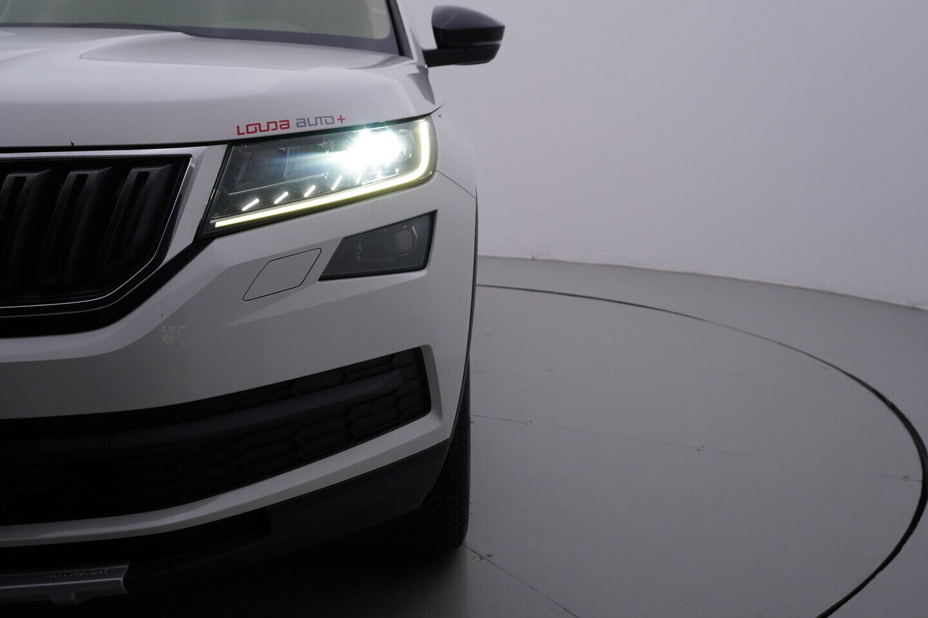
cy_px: 309
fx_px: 928
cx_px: 464
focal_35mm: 36
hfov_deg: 53.1
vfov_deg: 36.9
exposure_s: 1/125
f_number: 5
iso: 125
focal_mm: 24
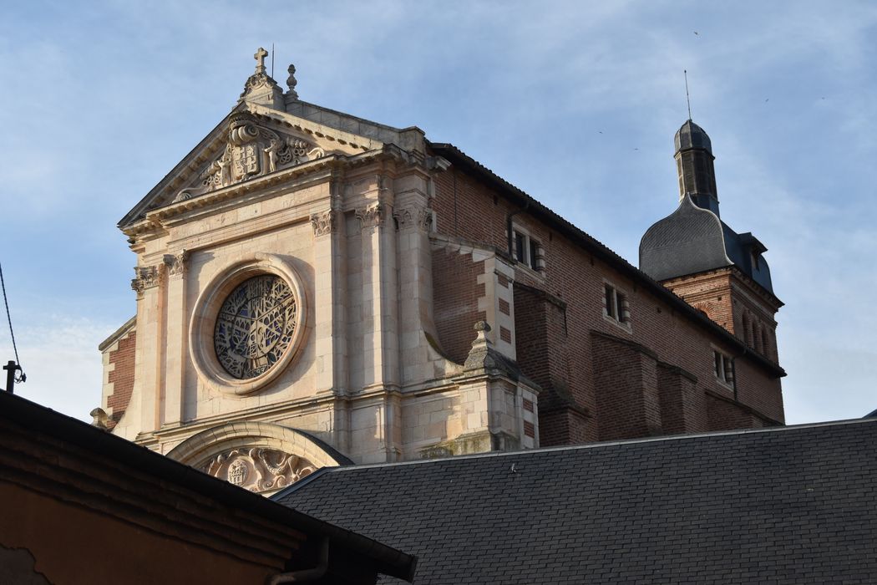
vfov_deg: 22.6
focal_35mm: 60
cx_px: 438
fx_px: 1462
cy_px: 292
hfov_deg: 33.4
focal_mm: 40
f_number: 8
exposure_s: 1/250
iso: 200
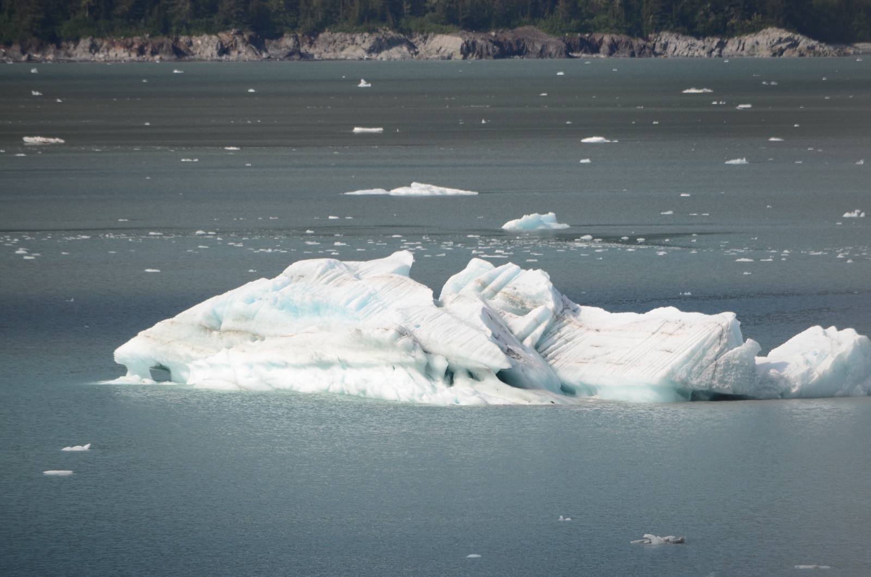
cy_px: 288
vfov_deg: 3.5
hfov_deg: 5.3
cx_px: 436
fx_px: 9414
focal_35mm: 390
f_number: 6.3
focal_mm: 260
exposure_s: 1/1000
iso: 125
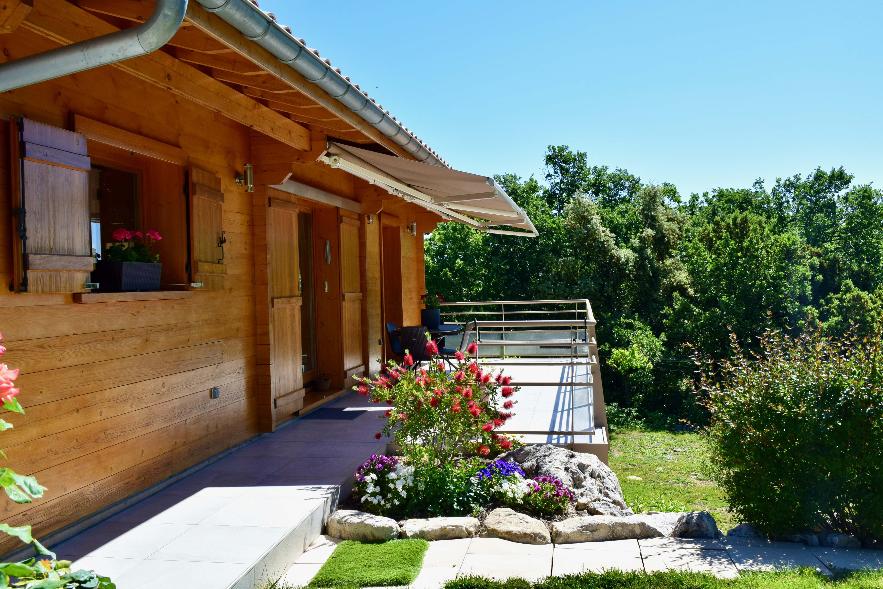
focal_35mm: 33
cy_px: 294
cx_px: 442
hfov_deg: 57.2
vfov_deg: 40.0
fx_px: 810
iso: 400
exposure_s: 1/400
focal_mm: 22
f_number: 11
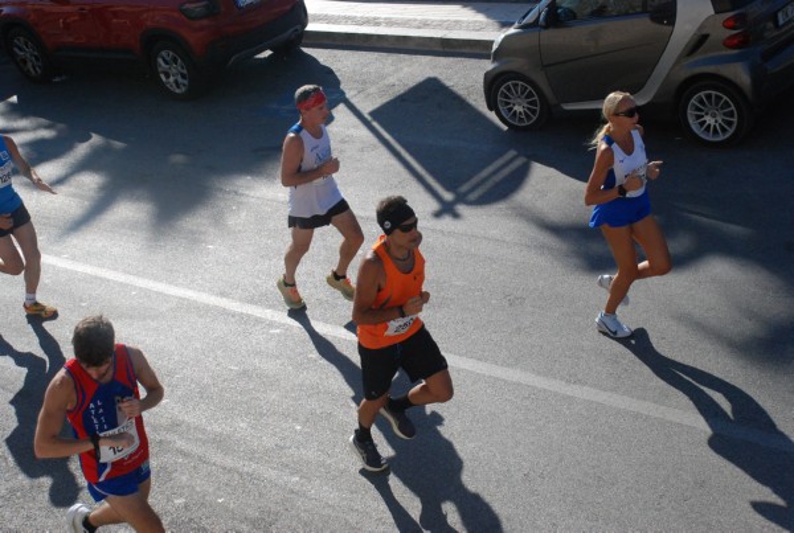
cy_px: 266
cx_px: 397
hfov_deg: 30.4
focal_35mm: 66
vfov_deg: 20.7
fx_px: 1459
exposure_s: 1/2000
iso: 1000
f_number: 8
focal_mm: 44
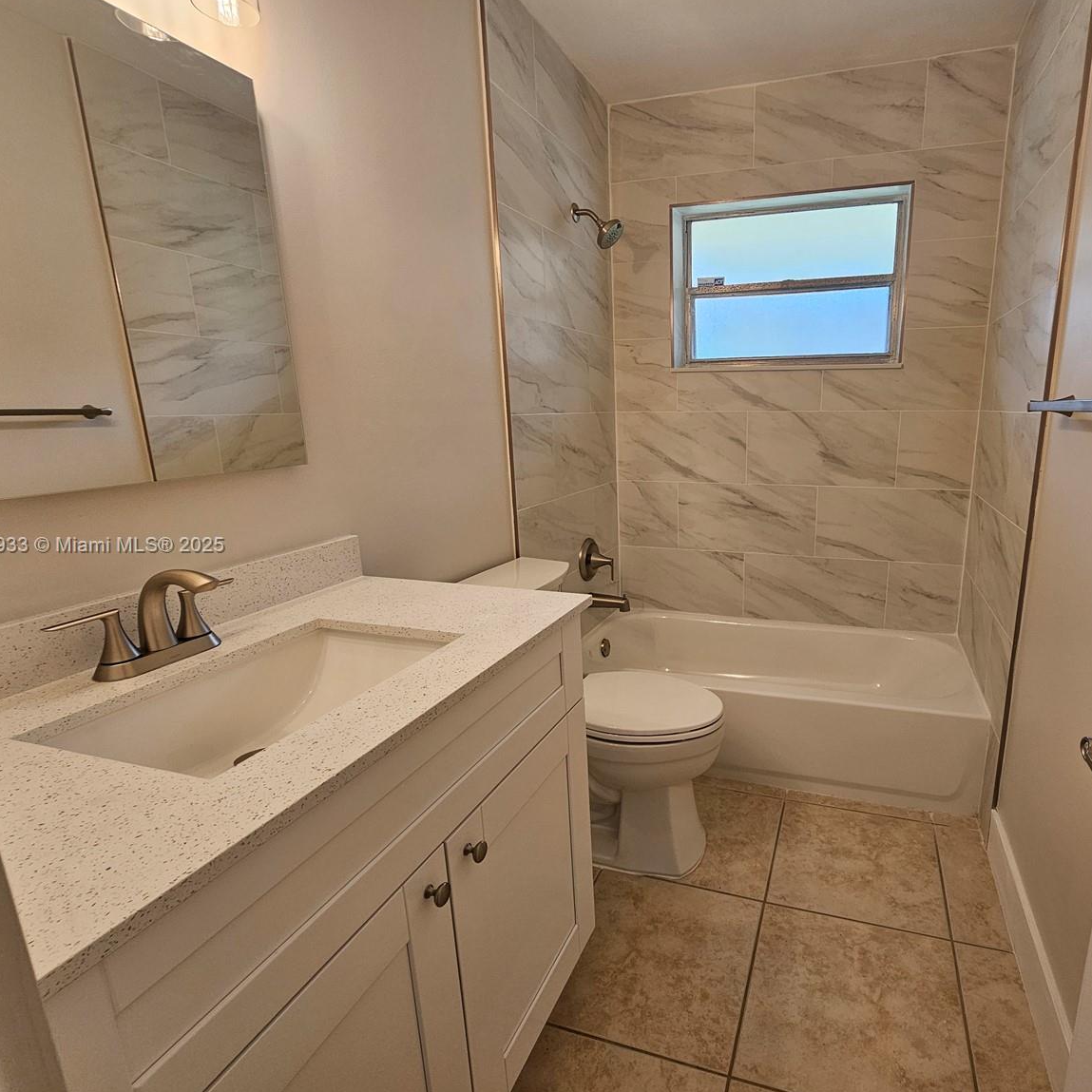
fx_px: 571
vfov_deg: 87.4
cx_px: 680
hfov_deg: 85.8
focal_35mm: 16
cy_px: 546
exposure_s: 1/60
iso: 64
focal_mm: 2.2
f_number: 2.2
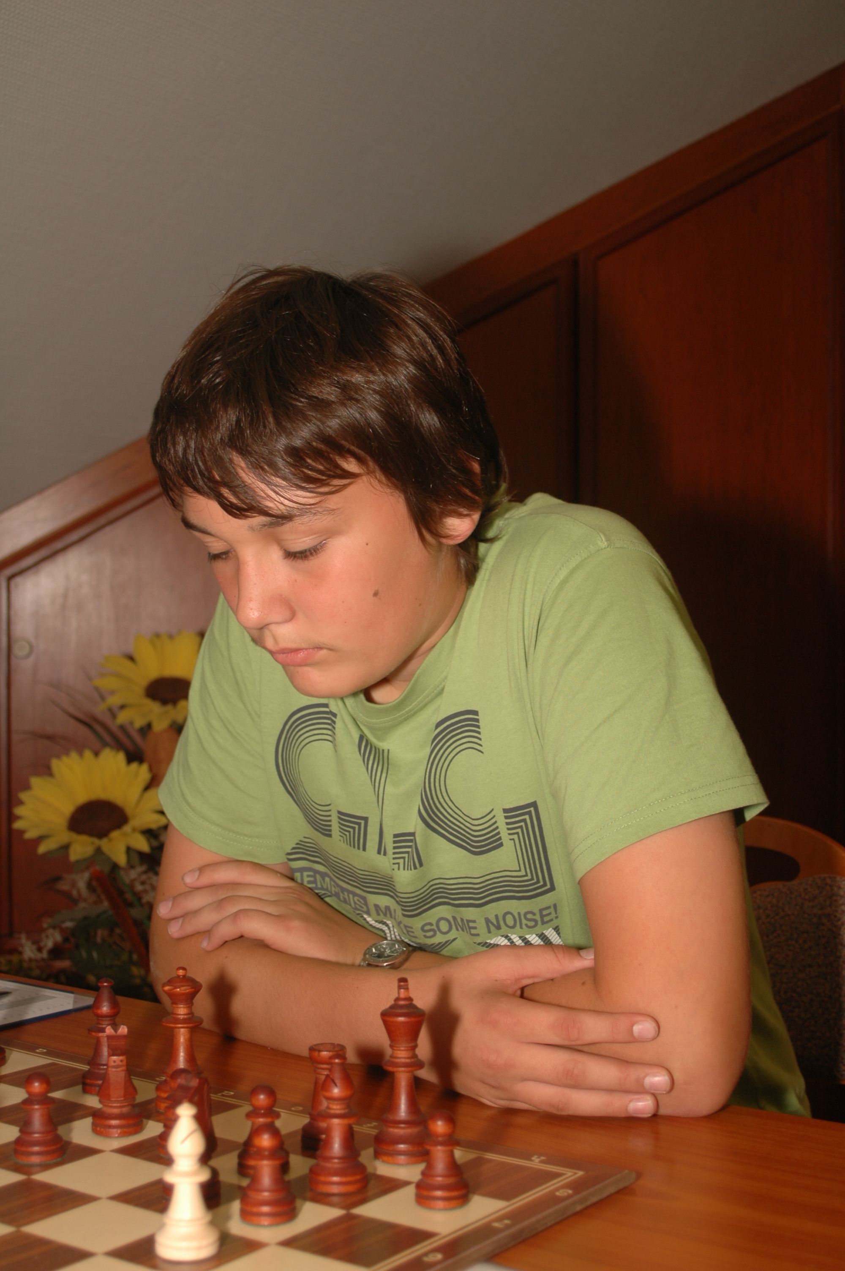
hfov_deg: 26.4
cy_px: 636
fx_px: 1799
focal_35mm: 51
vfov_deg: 38.9
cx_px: 422
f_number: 4.8
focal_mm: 34
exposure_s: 1/60
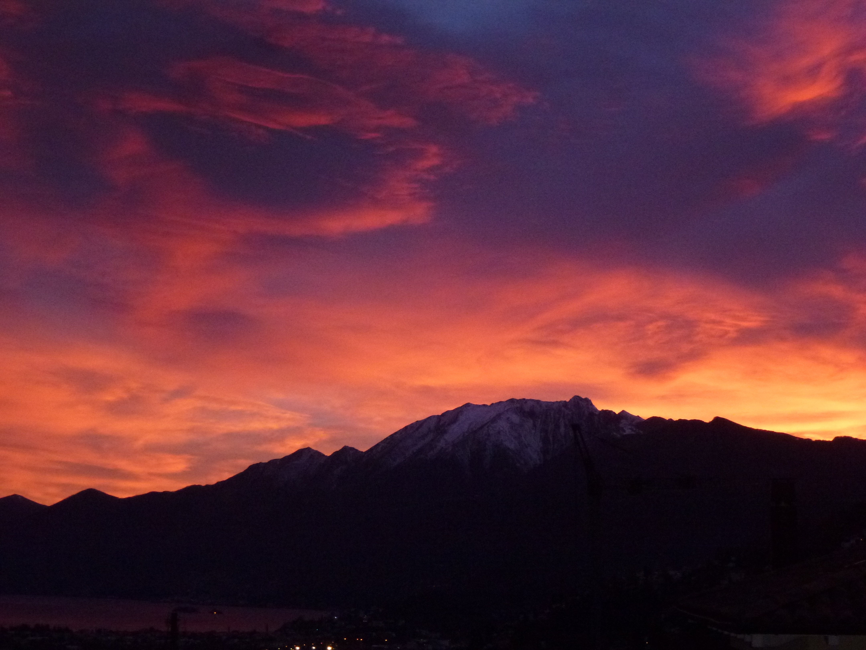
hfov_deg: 33.8
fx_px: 1426
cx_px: 433
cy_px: 325
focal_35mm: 57
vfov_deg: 25.7
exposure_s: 1/60
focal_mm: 10.1
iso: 500
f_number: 4.4
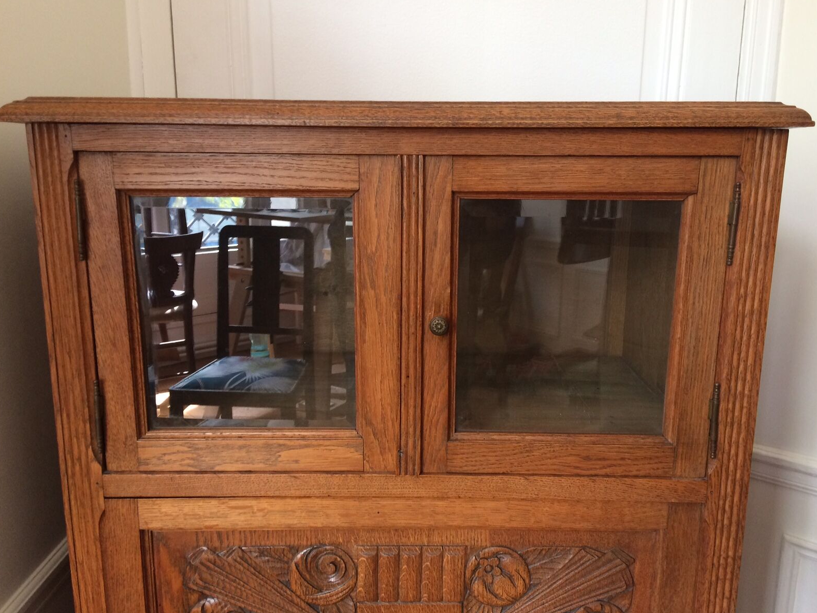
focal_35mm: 30
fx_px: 708
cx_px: 417
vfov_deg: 46.8
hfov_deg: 60.0
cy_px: 311
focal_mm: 4.15
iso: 160
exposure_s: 1/33
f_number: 2.2
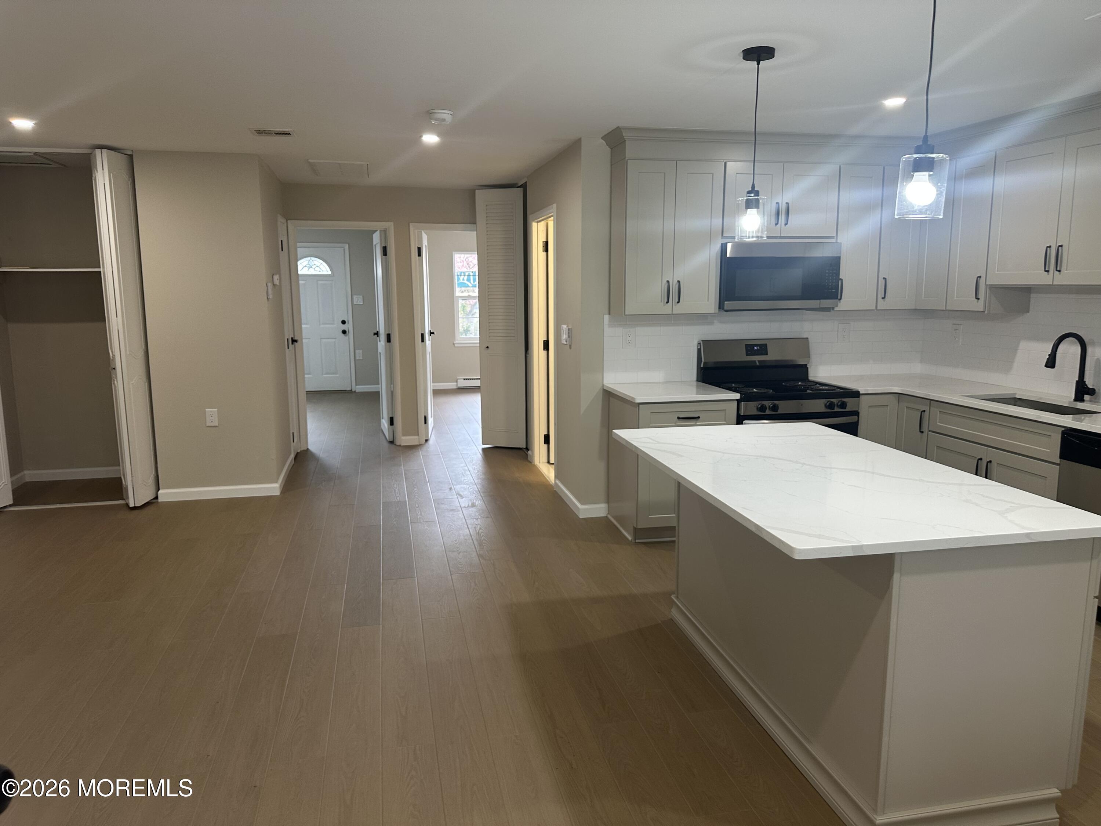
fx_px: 763
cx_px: 550
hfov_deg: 71.6
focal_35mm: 24
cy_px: 413
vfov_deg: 56.8
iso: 125
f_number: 1.78
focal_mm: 6.86
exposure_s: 1/60
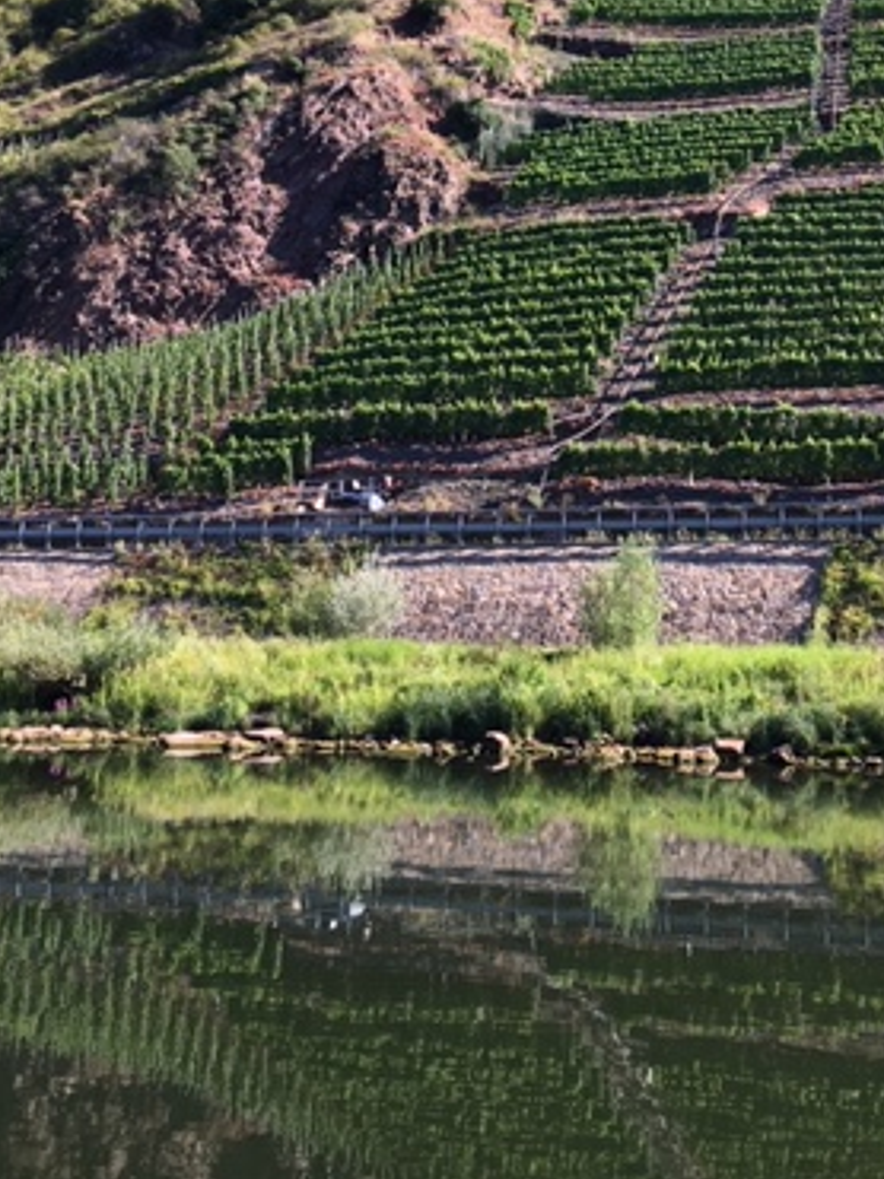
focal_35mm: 50
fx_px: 1703
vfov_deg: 37.2
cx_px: 649
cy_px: 283
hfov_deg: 28.7
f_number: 2.2
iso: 25
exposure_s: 1/541
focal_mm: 4.15
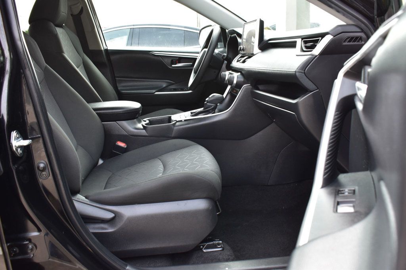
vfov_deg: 38.3
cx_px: 203
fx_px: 389
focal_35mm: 34
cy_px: 135
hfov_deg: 55.1
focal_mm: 23
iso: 400
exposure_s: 1/50
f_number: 8
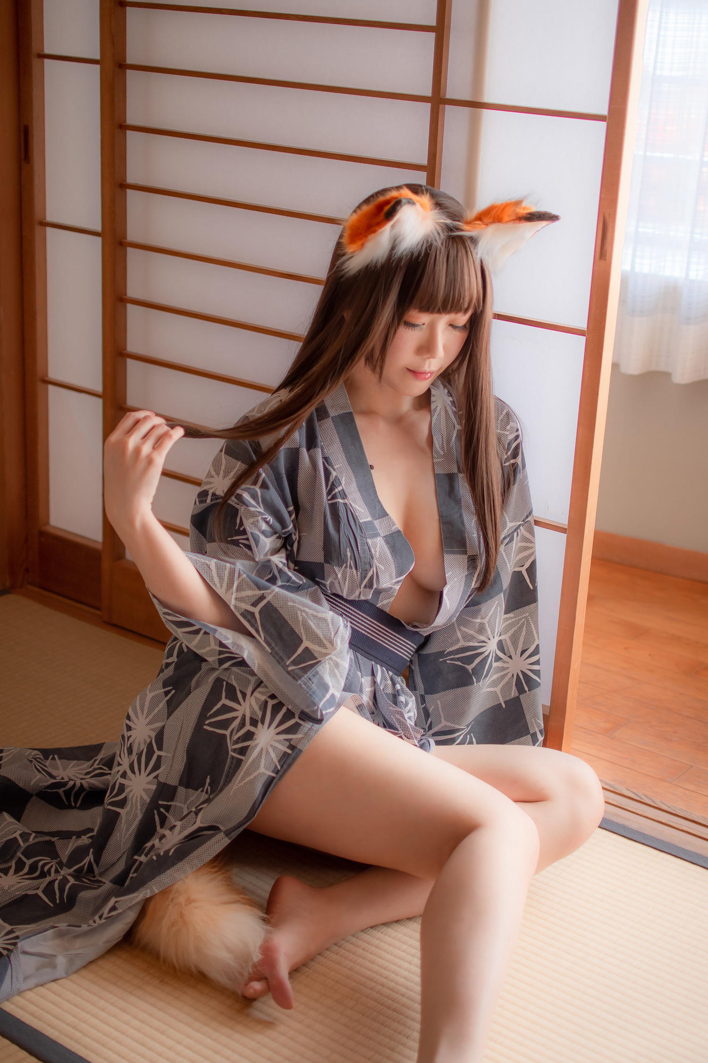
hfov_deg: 25.8
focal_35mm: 52
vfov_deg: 37.9
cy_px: 532
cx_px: 354
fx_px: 1549
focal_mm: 35
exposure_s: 1/250
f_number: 1.8
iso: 200
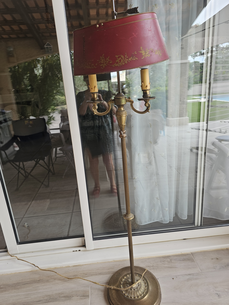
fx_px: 203
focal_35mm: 23
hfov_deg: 58.9
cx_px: 114
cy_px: 152
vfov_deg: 73.9
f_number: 1.7
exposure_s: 1/120
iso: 40
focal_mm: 6.3
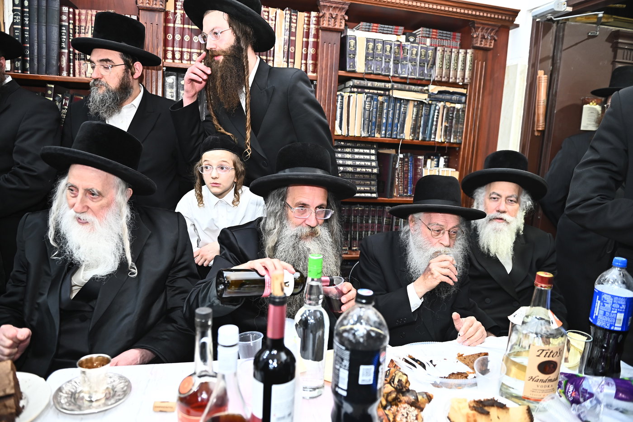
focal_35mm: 24
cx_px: 316
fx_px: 422
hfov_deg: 73.8
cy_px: 211
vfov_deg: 53.1
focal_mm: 24
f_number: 3.2
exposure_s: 1/200
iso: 1250
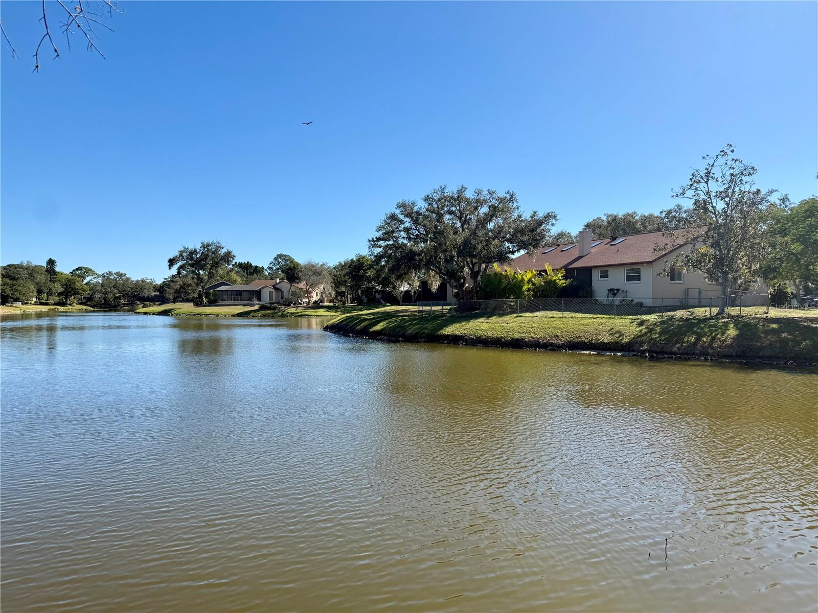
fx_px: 567
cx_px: 409
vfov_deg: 56.8
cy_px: 306
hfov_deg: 71.6
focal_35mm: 24
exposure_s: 1/4975
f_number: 1.78
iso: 80
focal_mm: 6.76
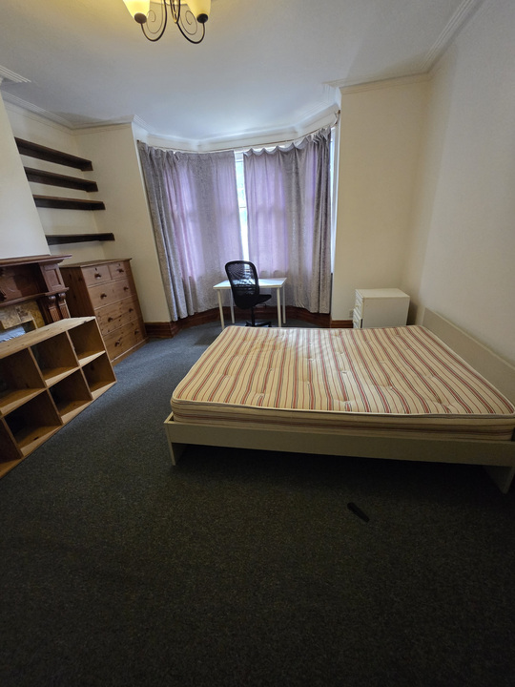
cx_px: 258
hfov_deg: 89.9
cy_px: 344
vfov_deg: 106.2
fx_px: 258
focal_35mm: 13
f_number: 2.2
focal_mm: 1.7
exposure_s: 1/50
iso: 800
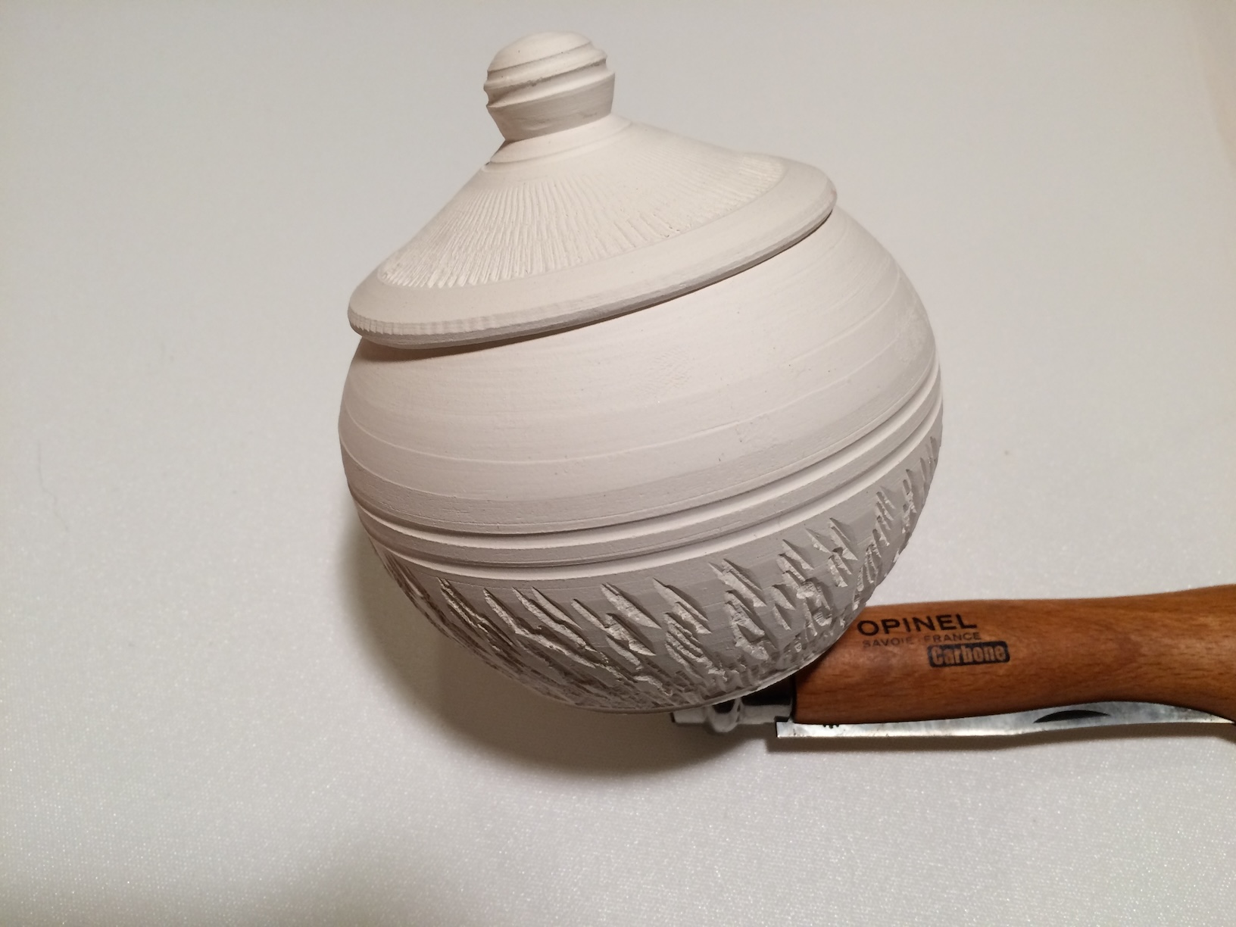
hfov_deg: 61.7
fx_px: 1035
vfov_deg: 48.2
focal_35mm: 29
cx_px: 618
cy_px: 464
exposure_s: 1/30
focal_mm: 4.15
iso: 32
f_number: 2.2
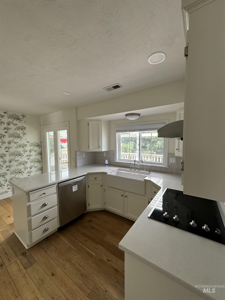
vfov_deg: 102.1
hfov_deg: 85.7
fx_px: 121
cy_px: 150
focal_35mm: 14
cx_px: 112
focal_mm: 2.22
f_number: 2.2
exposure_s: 1/99
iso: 64
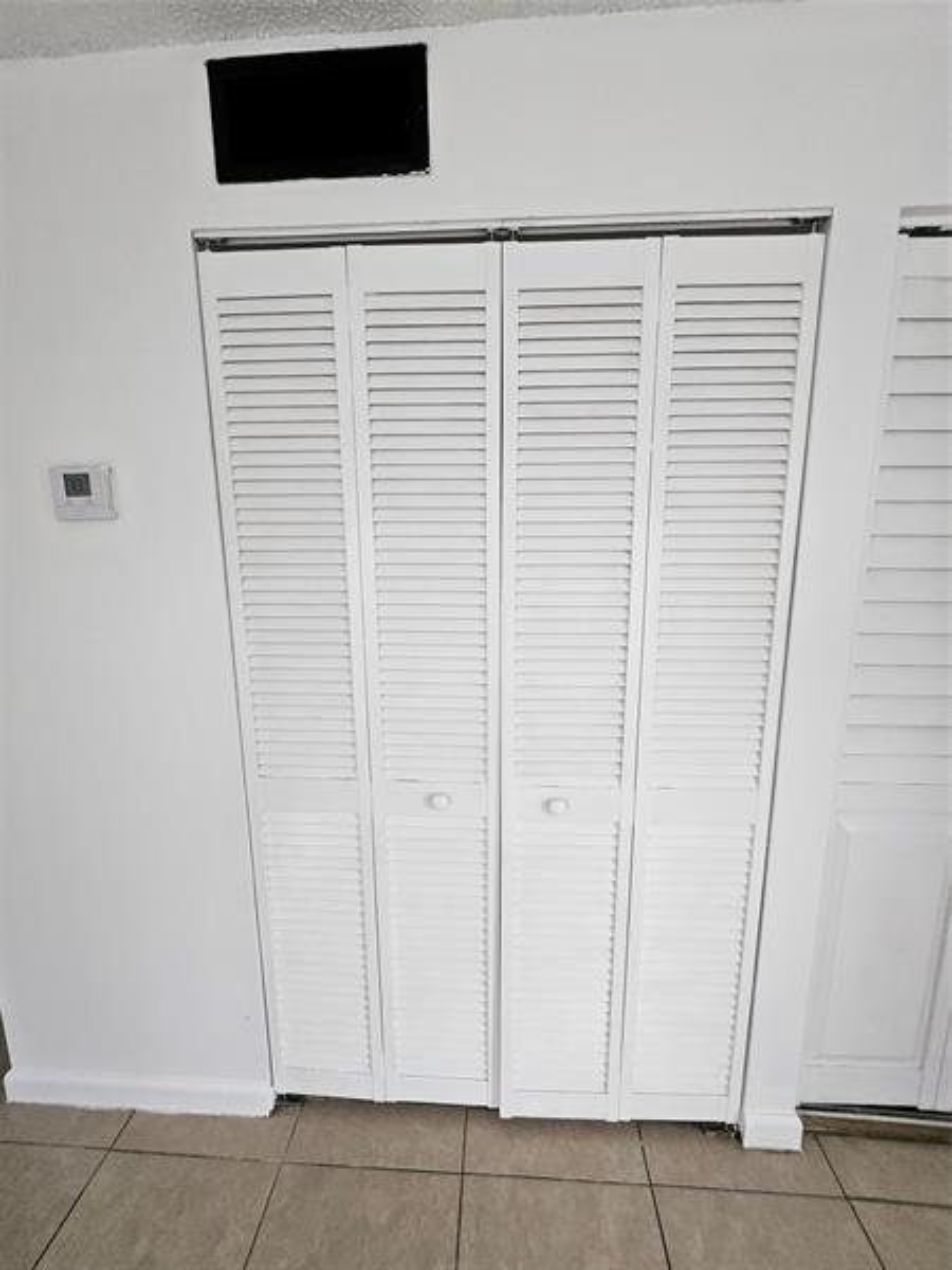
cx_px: 476
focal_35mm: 13
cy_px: 635
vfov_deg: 106.2
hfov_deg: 89.9
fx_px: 477
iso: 200
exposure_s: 1/77.4
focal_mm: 1.74
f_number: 2.2
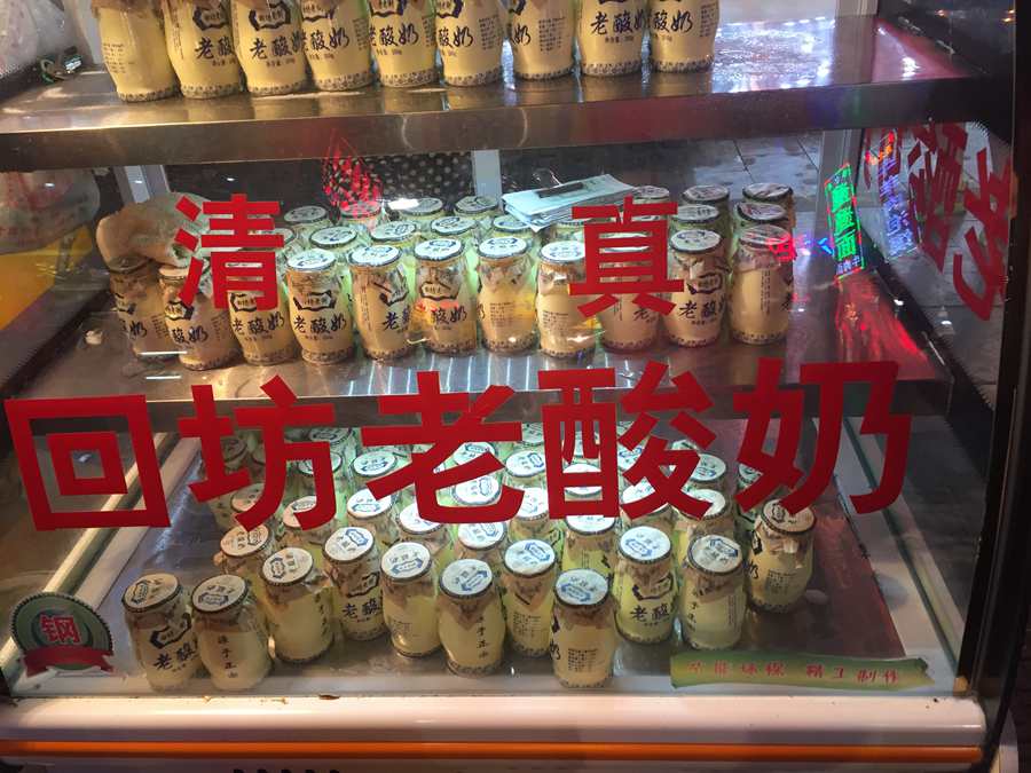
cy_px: 386
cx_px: 516
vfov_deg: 48.2
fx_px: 864
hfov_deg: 61.7
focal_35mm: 29
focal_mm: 4.15
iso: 64
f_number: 2.2
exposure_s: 1/30
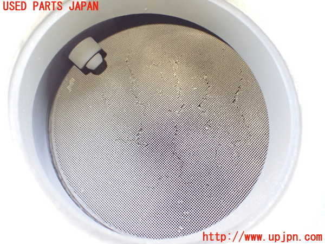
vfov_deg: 46.8
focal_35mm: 30
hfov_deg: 60.0
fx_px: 282
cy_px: 122
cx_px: 162
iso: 1000
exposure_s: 1/30
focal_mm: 5.4
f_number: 2.3
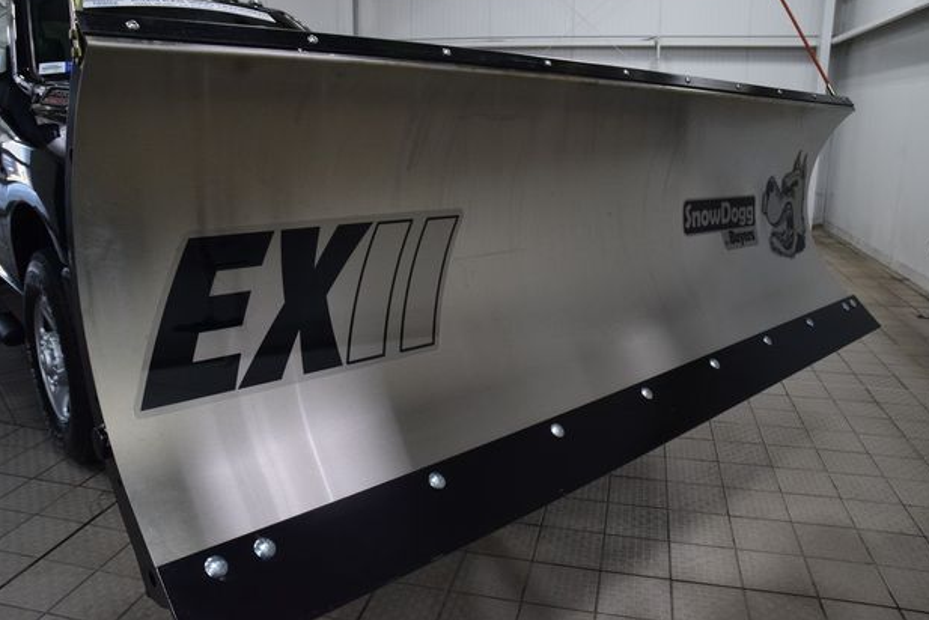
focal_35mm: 28
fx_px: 723
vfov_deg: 46.4
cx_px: 455
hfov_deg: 65.4
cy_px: 305
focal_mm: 18
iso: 1400
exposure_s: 1/60
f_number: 8
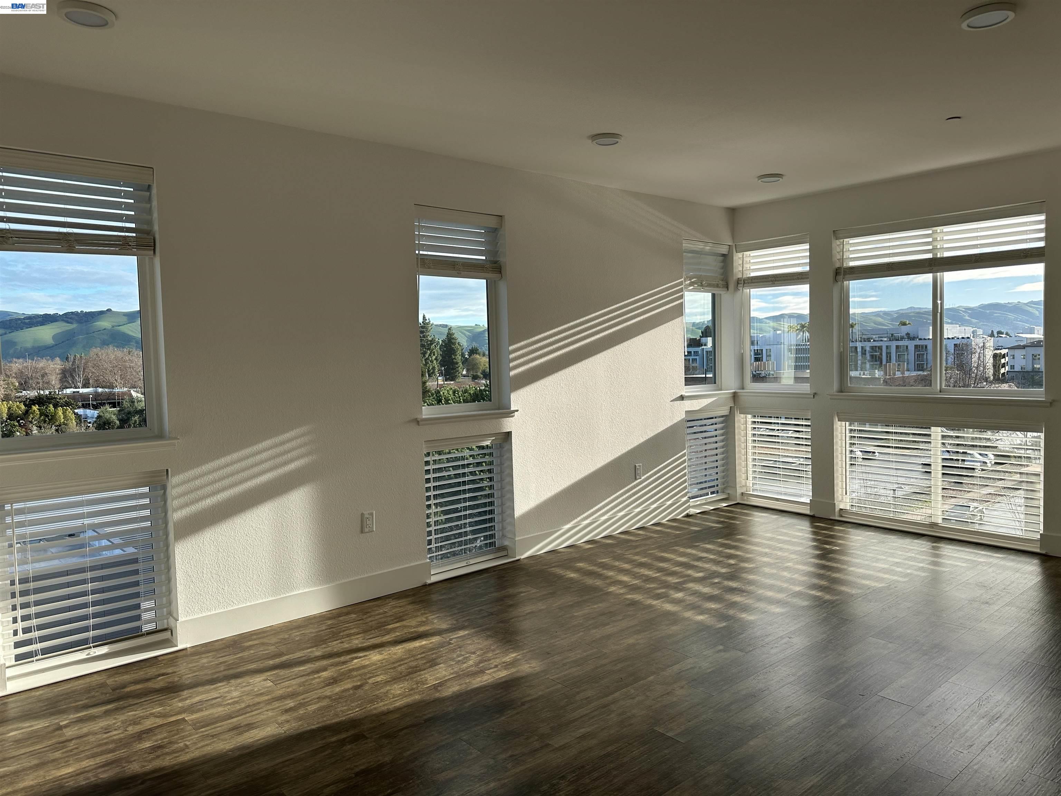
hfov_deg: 71.6
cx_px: 530
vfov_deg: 56.8
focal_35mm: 24
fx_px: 736
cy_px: 398
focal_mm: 6.86
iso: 80
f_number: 1.78
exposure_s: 1/1131
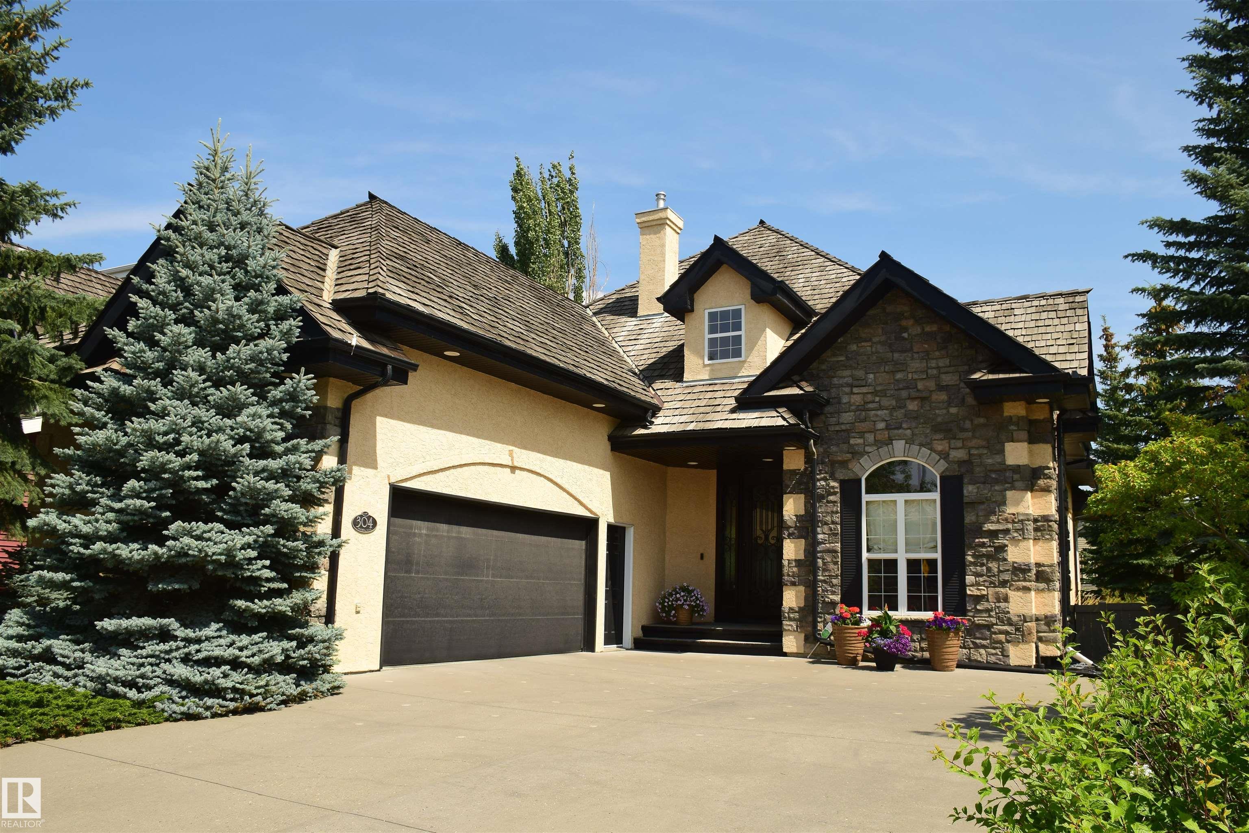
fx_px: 937
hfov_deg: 67.4
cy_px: 416
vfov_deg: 47.9
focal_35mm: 27
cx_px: 624
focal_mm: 18
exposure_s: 1/320
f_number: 9
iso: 200
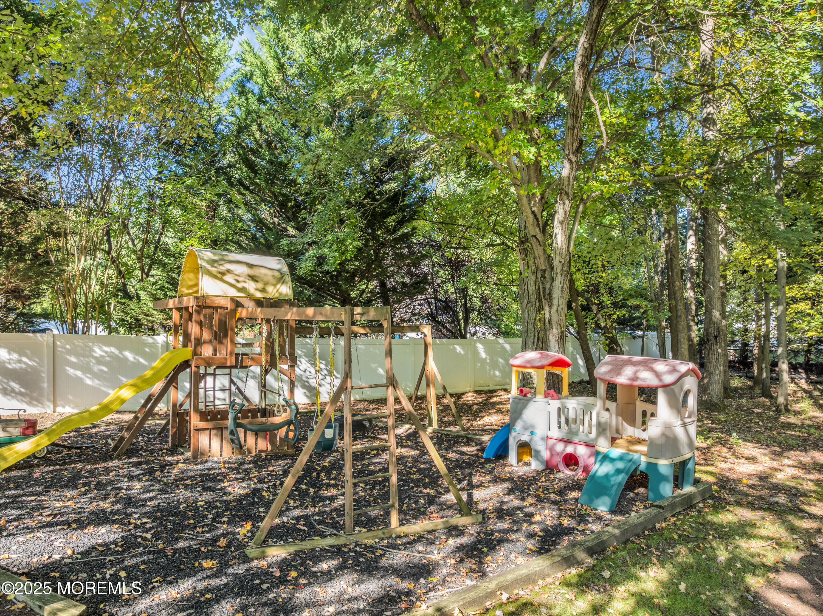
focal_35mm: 24
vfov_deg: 56.8
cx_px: 412
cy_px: 308
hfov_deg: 71.6
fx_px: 570
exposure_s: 1/25
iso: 110
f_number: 2.8
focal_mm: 12.29
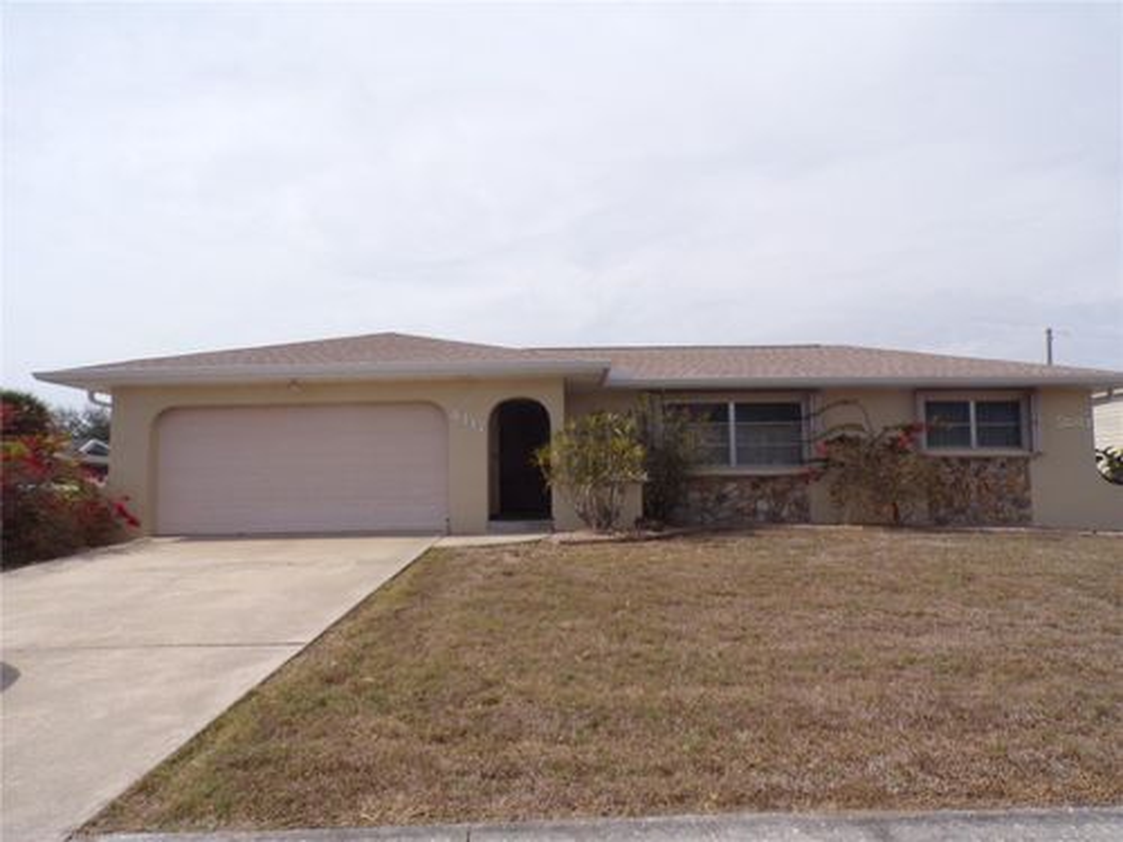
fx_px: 779
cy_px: 421
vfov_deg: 56.8
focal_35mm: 24
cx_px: 562
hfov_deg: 71.6
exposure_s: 1/450
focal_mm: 4.3
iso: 80
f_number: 5.8
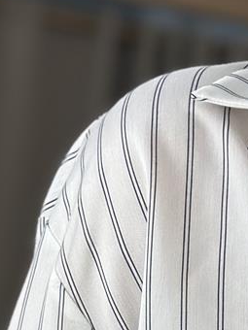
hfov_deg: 6.6
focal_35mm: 226
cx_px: 222
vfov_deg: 8.3
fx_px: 2159
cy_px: 657
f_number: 1.78
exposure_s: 1/387
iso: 80
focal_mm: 6.86
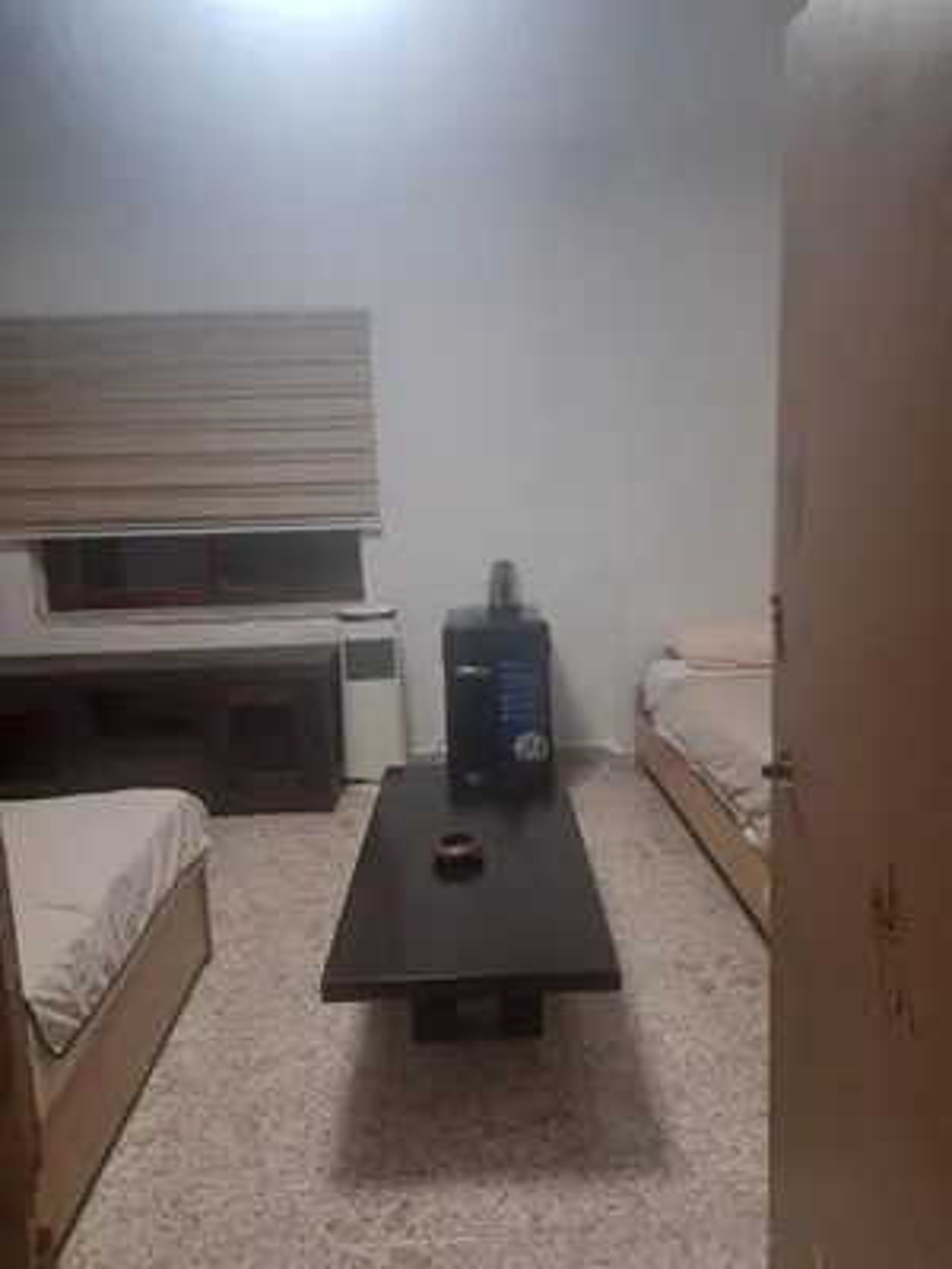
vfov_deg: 71.6
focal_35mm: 24
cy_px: 634
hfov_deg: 56.8
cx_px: 476
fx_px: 880
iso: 160
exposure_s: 1/50
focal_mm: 5.23
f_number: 1.8
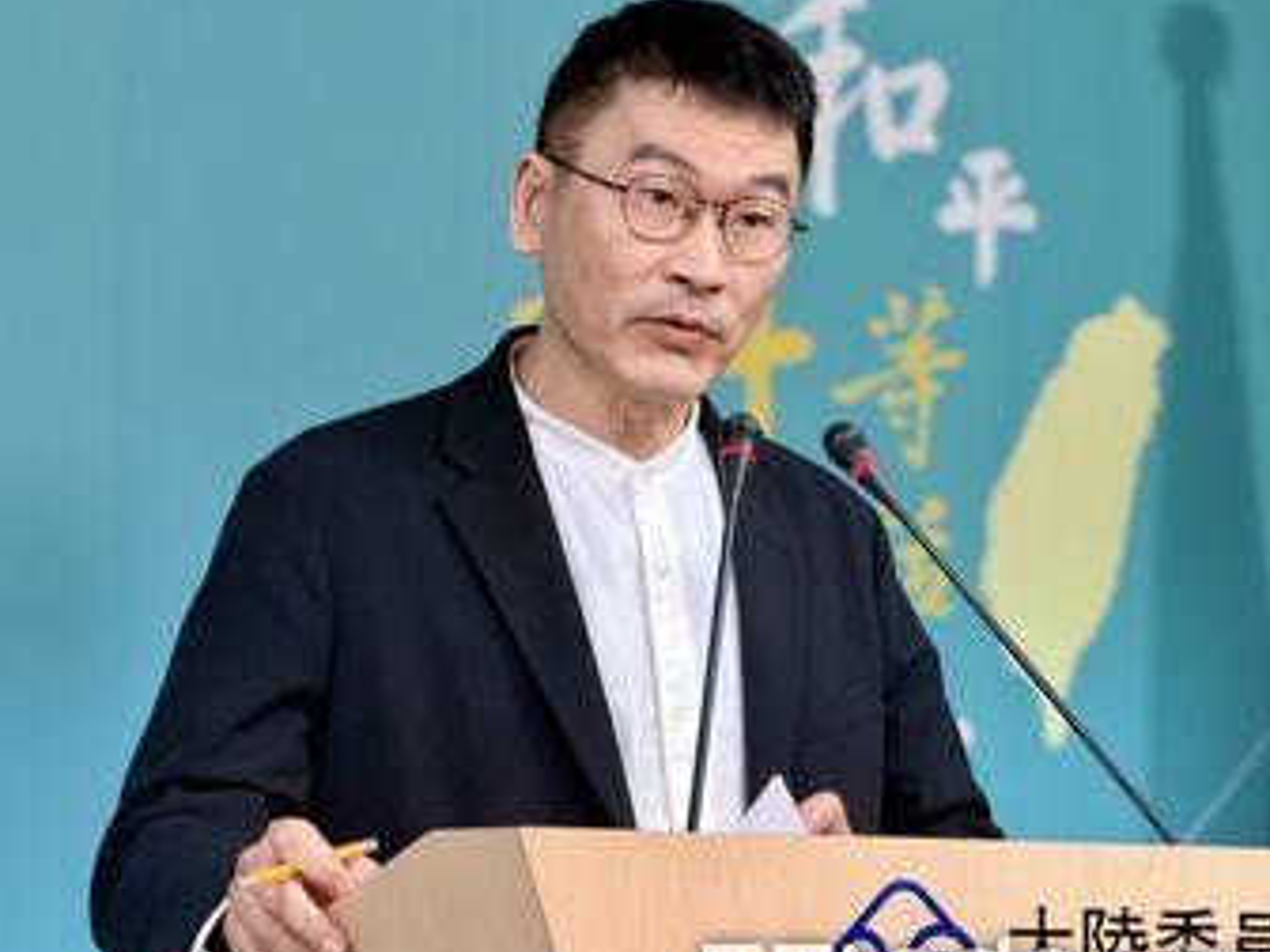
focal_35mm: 119
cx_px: 635
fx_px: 4366
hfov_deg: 16.6
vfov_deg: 12.5
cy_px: 487
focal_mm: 16.89
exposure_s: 1/120
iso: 320
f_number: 2.8
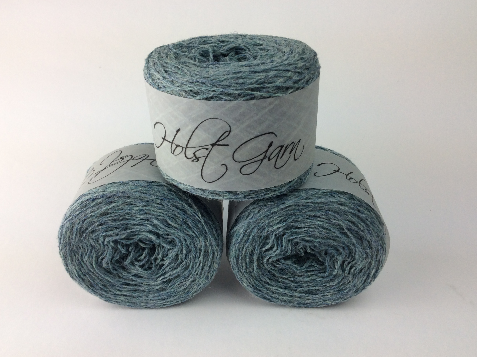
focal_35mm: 33
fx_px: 454
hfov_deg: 55.4
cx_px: 233
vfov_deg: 42.8
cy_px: 176
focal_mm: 3.3
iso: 32
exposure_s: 1/150
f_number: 2.4
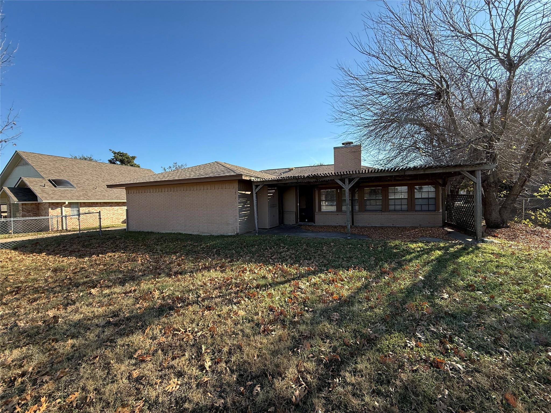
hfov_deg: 102.1
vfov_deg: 85.7
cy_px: 206
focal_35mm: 14
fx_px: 223
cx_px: 276
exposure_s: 1/751
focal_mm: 2.22
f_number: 2.2
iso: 50
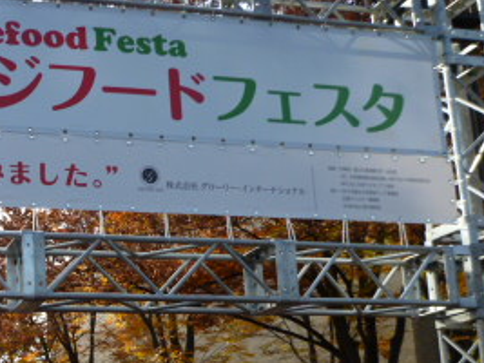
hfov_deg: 29.4
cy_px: 345
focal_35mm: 60
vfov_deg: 23.6
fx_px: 839
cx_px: -33
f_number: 4
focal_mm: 4.5
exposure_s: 1/200
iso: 80
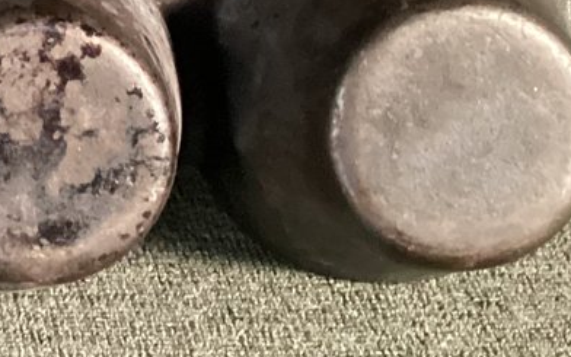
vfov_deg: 9.9
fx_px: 1976
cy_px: -230
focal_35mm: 127
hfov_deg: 15.2
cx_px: -288
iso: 500
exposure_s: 1/30
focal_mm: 3.3
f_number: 2.4
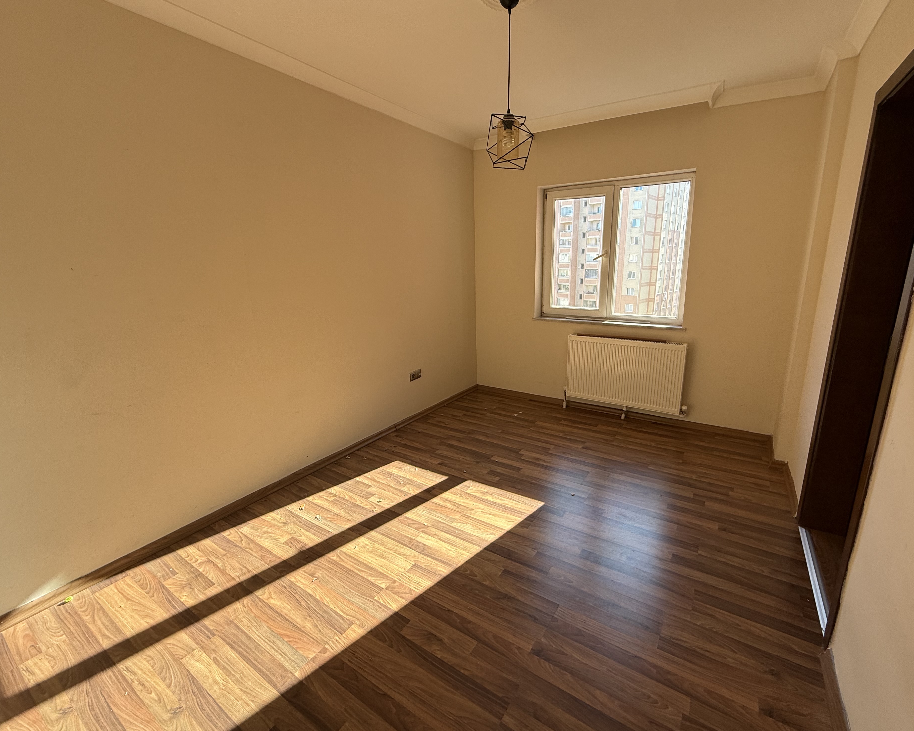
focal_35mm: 15
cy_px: 359
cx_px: 488
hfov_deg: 96.6
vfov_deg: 84.0
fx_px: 406
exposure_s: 1/184
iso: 50
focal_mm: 2.22
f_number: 2.2
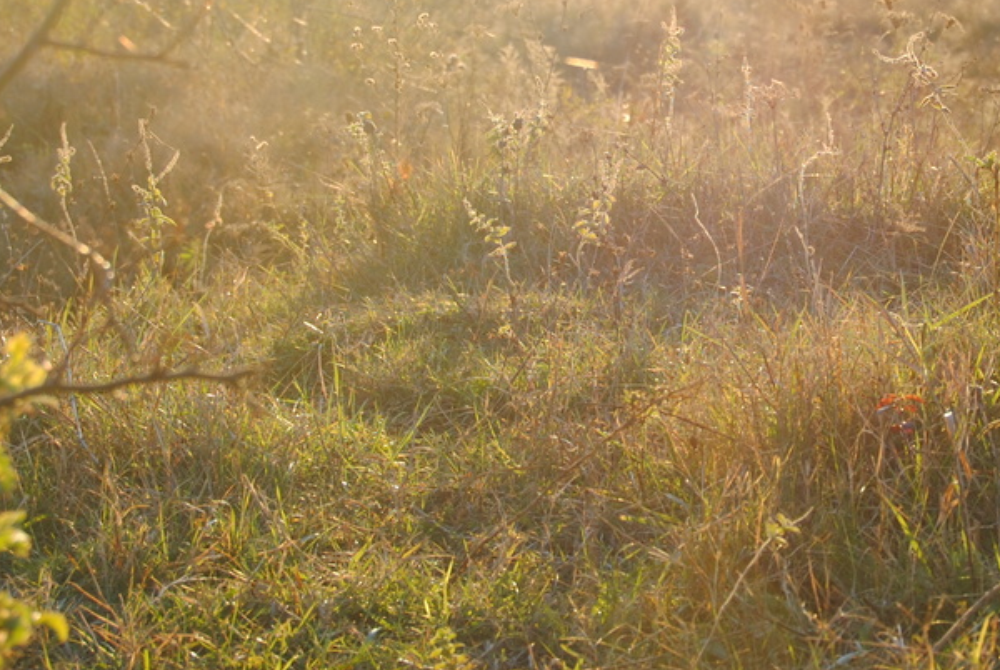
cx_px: 698
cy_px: 226
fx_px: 3310
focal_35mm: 119
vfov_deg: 11.5
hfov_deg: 17.1
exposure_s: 1/125
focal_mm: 34
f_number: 5.6
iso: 100
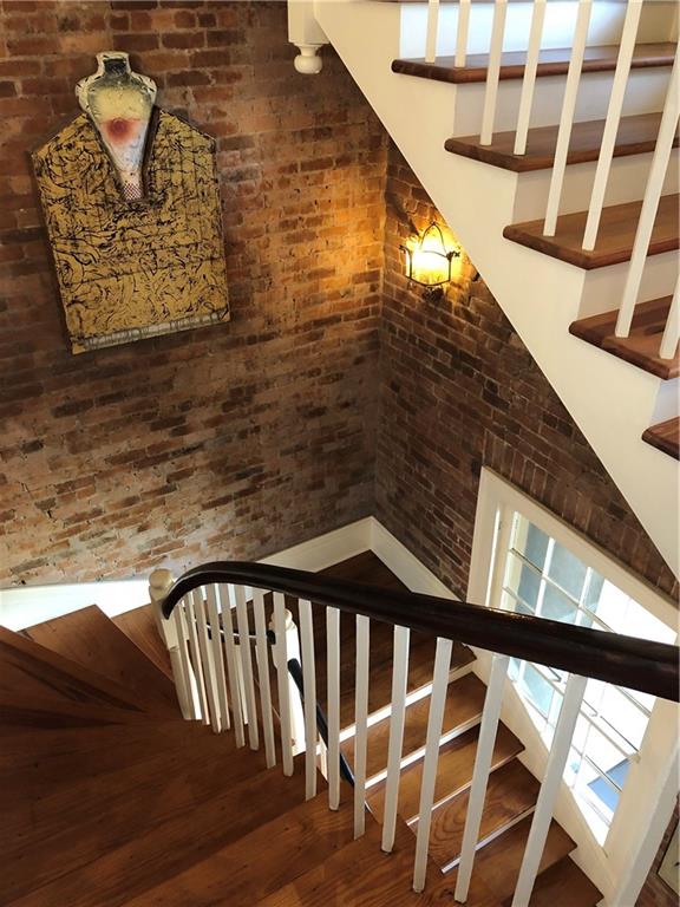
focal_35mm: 28
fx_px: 733
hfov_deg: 49.7
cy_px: 454
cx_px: 340
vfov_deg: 63.4
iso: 64
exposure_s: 1/15
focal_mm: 3.99
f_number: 1.8
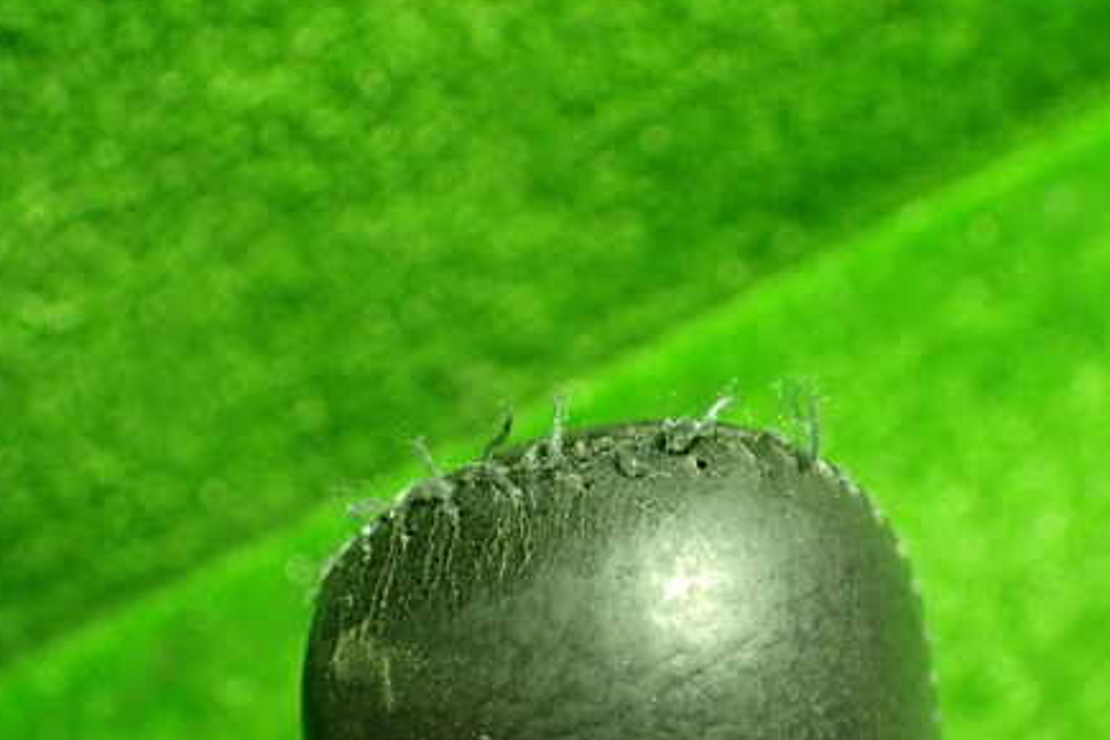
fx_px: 1326
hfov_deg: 45.2
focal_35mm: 43
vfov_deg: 30.9
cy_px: 500
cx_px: 666
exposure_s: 1/40
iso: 800
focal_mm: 5.4
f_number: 2.3
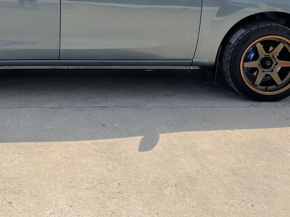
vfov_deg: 23.0
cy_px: -1
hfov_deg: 30.4
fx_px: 511
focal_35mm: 61
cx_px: 33
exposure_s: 1/5128
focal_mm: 5.1
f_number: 1.6
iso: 32
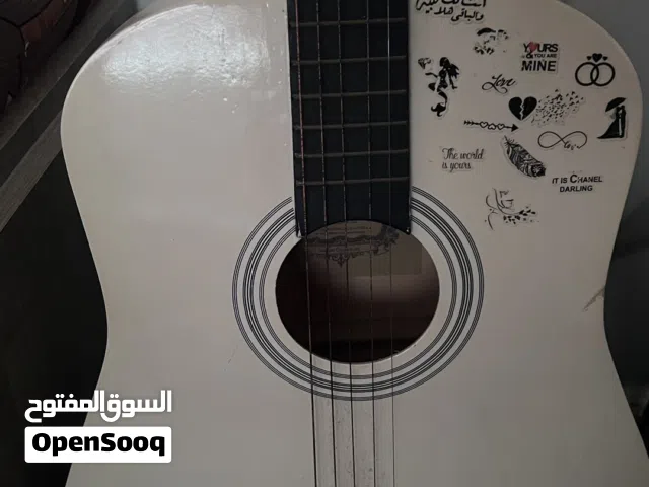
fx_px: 487
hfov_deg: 67.3
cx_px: 324
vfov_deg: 53.1
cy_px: 244
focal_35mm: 26
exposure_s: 1/30
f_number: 1.5
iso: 640
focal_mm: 5.7
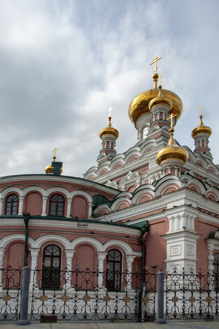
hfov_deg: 41.7
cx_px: 110
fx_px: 288
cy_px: 164
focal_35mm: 32
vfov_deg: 59.5
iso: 640
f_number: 22
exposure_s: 1/200
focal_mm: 21
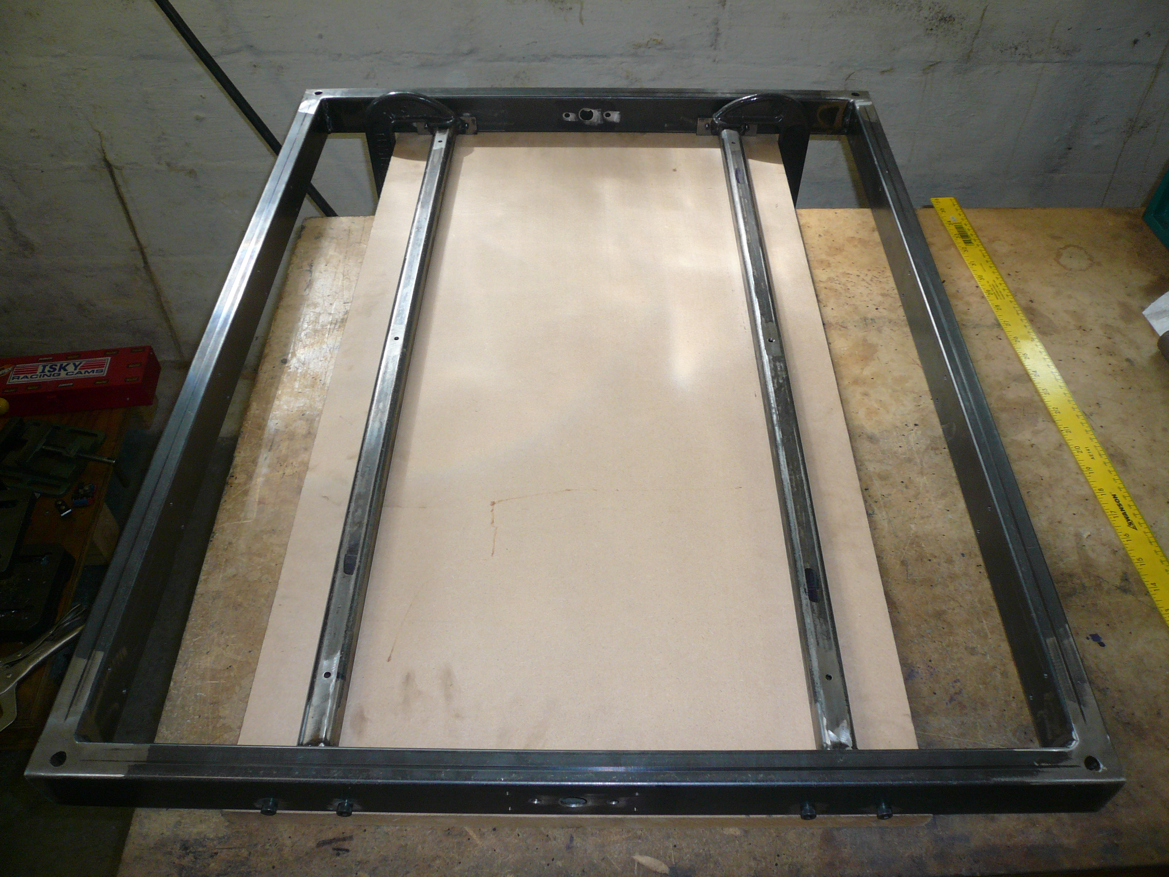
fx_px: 946
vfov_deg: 49.7
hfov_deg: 63.4
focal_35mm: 28
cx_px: 584
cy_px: 438
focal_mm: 4.6
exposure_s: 1/30
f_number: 2.8
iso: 100
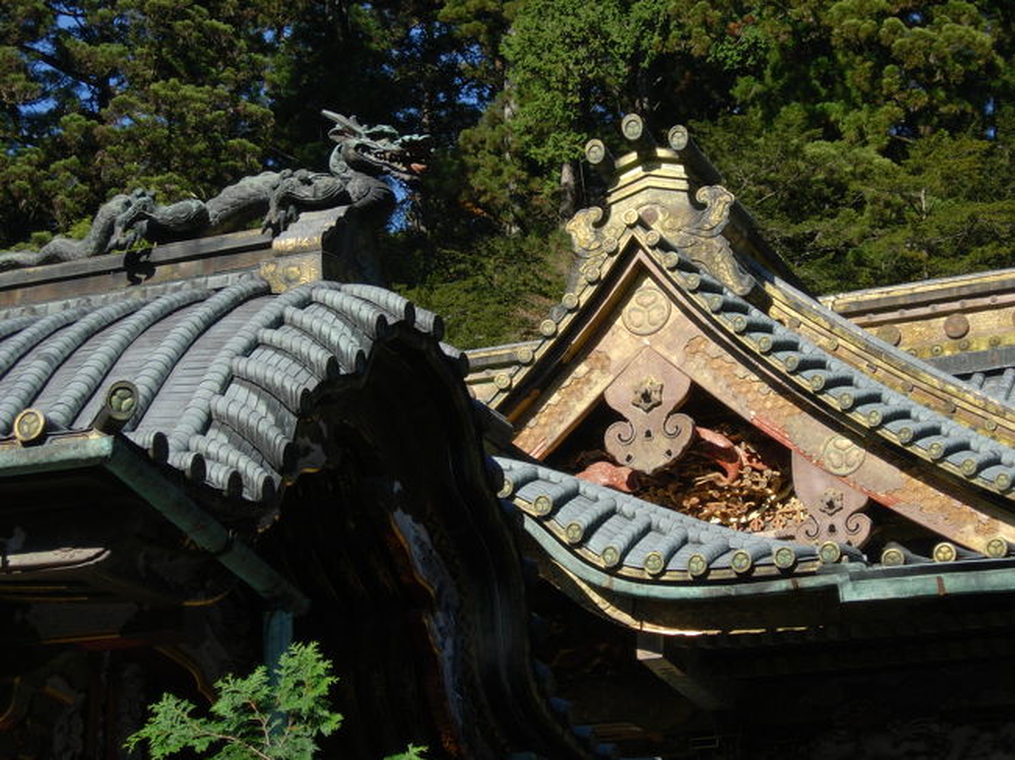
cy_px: 380
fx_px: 3019
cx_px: 508
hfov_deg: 19.1
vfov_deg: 14.4
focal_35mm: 103
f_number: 4.6
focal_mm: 21.3
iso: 64
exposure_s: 1/418
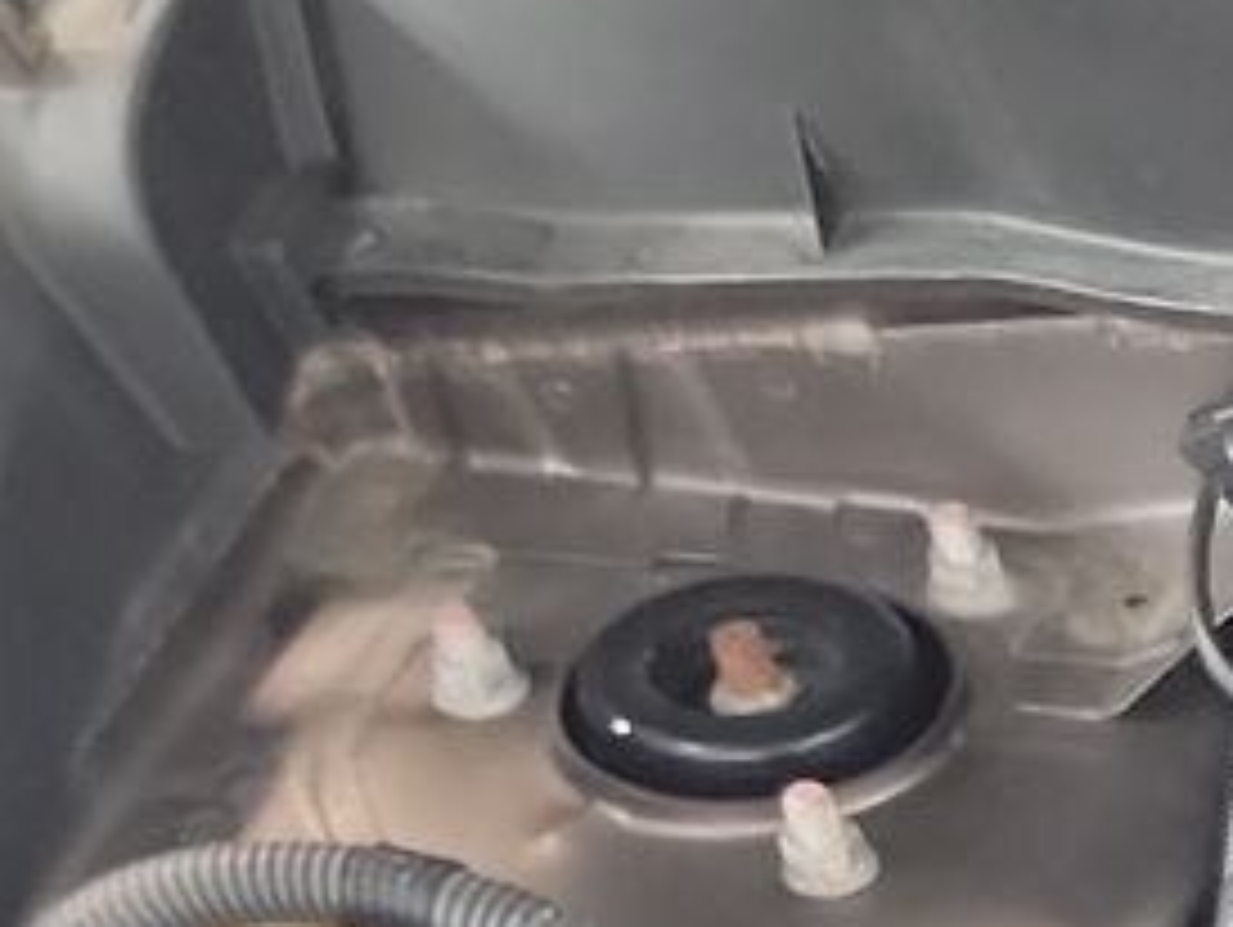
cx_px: 3200
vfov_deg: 9.8
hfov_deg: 11.2
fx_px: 4991
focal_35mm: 140
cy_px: 1940
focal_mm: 6.7
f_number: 1.8
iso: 790
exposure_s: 1/30
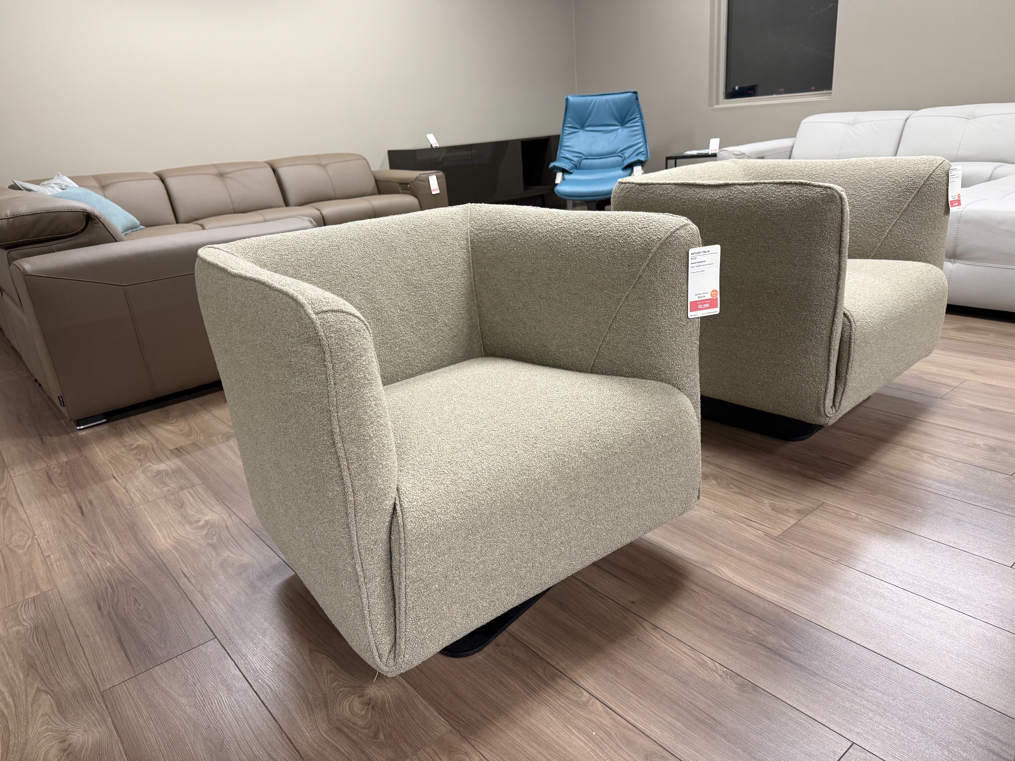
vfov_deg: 56.8
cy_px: 380
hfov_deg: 71.6
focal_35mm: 24
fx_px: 704
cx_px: 508
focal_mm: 6.76
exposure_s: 1/60
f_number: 1.78
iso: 200
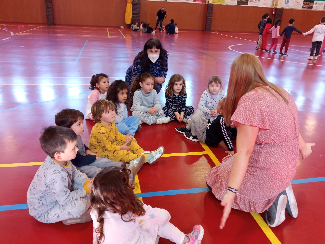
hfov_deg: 65.3
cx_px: 162
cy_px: 122
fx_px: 253
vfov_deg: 51.4
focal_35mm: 27
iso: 199
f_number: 2.2
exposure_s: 1/33.3
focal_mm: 3.79
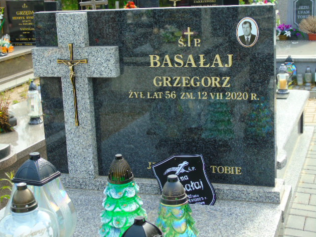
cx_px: 156
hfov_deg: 30.7
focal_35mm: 63
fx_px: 575
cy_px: 117
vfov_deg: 23.3
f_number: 4.5
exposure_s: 1/160
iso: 80
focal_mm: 11
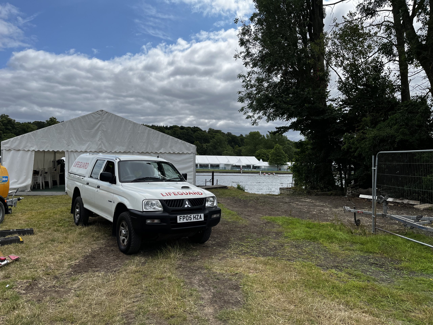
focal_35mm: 26
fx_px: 325
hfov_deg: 67.3
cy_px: 162
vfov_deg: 53.1
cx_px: 216
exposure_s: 1/4854
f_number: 1.6
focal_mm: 5.1
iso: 50
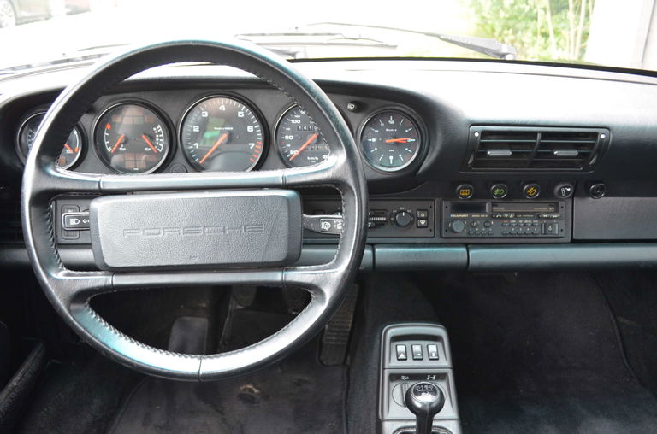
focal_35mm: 30
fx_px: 546
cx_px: 328
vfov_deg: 43.4
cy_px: 217
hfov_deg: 62.1
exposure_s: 1/50
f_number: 3.8
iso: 800
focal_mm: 20
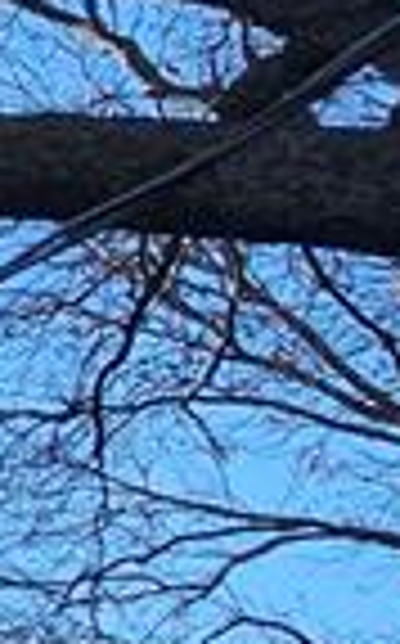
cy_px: 243
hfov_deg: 7.4
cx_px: -1335
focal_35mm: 99
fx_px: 1732
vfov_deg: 21.0
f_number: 2.2
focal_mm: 2.2
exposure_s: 1/1517
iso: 50
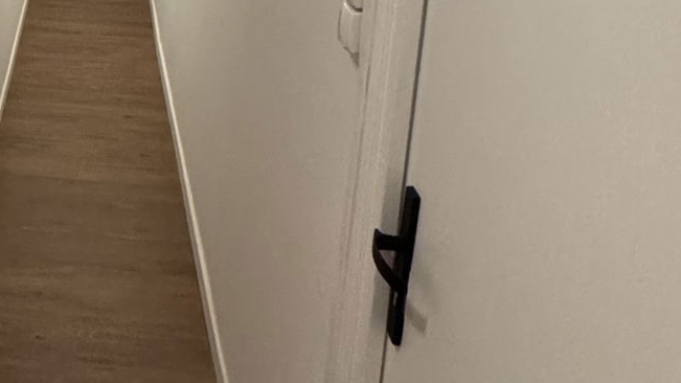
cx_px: -29
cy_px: -147
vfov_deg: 21.2
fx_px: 903
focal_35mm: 50
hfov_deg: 36.3
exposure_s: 1/60
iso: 640
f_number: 2.2
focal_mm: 2.22
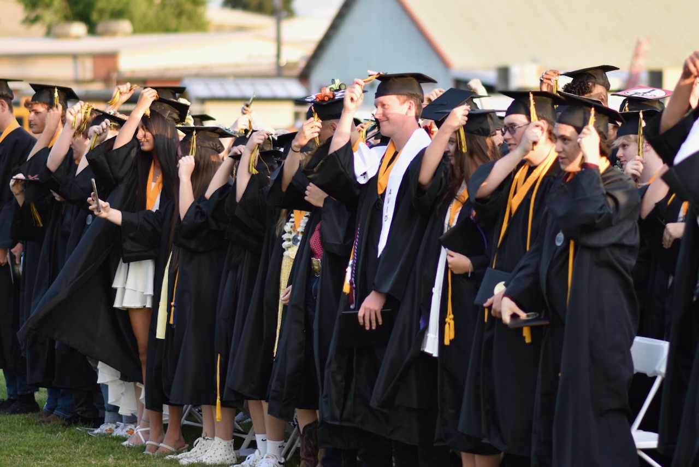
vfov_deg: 10.8
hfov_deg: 16.1
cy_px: 234
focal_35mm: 128
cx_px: 350
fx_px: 2476
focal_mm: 85
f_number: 1.8
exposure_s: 1/500
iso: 100
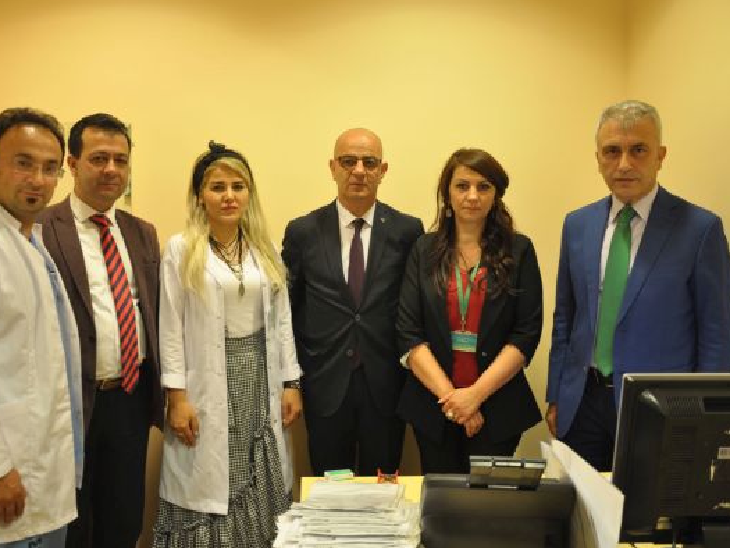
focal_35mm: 35
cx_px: 332
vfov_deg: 41.2
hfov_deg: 53.1
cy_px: 273
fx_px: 729
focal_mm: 21
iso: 500
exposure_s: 1/30
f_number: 3.8
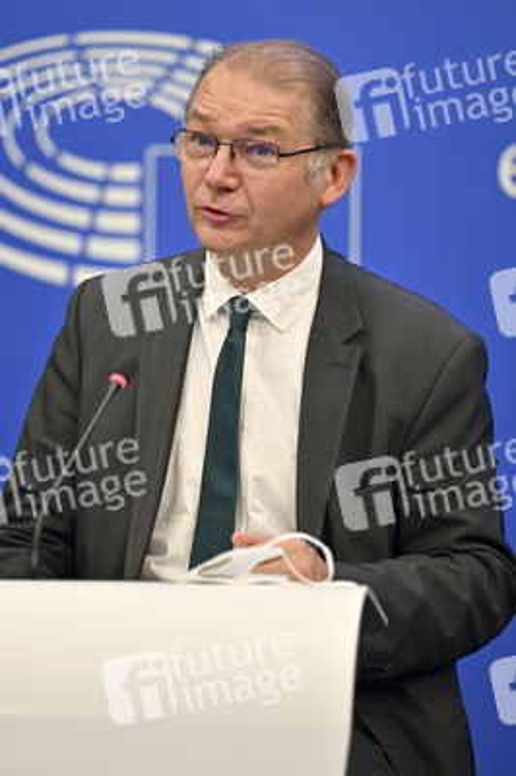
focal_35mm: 185
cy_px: 388
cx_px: 258
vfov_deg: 11.1
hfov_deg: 7.4
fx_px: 3984
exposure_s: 1/160
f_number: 2.8
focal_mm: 185
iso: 640
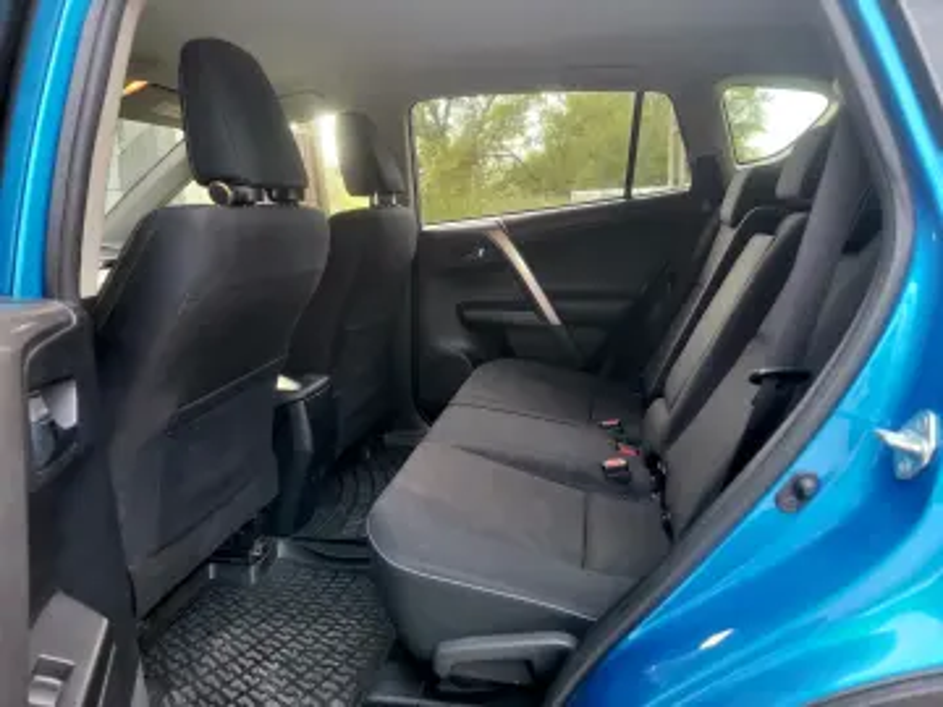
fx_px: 654
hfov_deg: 71.6
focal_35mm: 24
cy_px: 354
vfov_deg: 56.8
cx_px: 472
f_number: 1.8
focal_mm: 6.7
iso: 200
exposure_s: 1/120
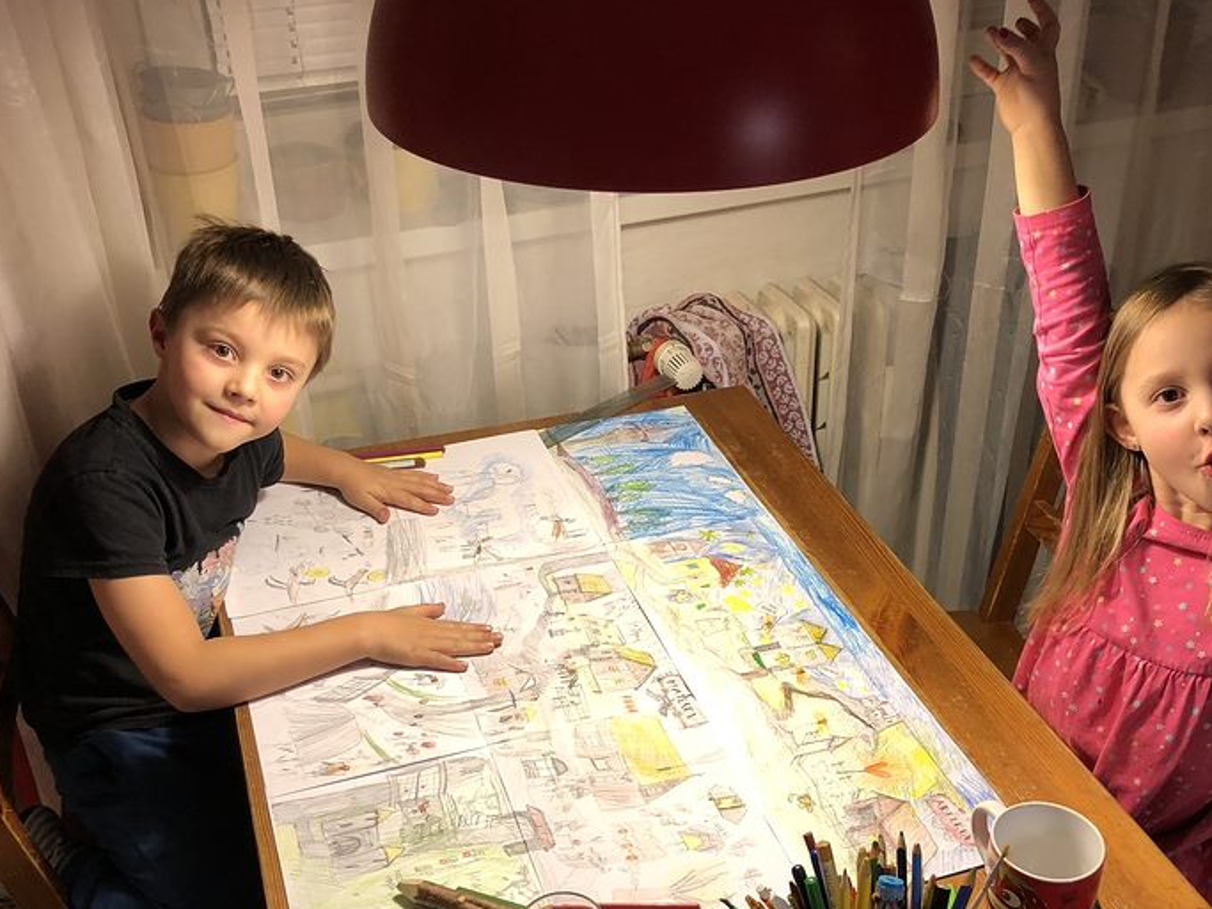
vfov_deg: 34.9
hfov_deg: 45.7
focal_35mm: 41
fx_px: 1435
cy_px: 572
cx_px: 676
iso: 40
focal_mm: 3.99
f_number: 1.8
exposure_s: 1/17
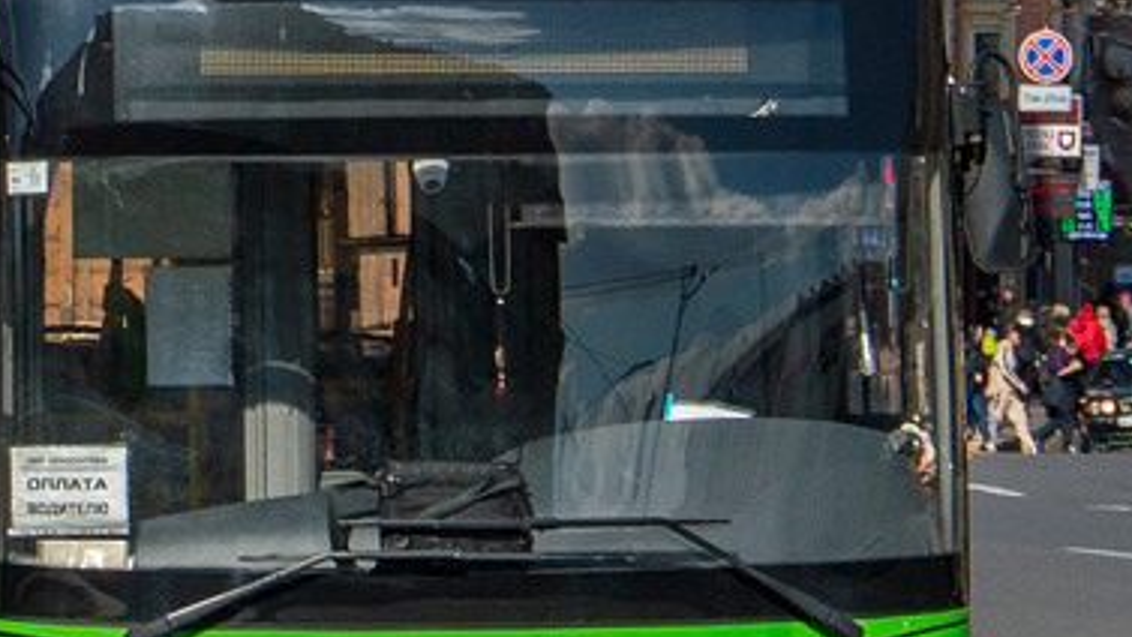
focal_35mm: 260
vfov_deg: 4.7
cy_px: -107
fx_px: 7804
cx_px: 471
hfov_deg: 8.3
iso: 100
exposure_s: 1/640
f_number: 10
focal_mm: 50
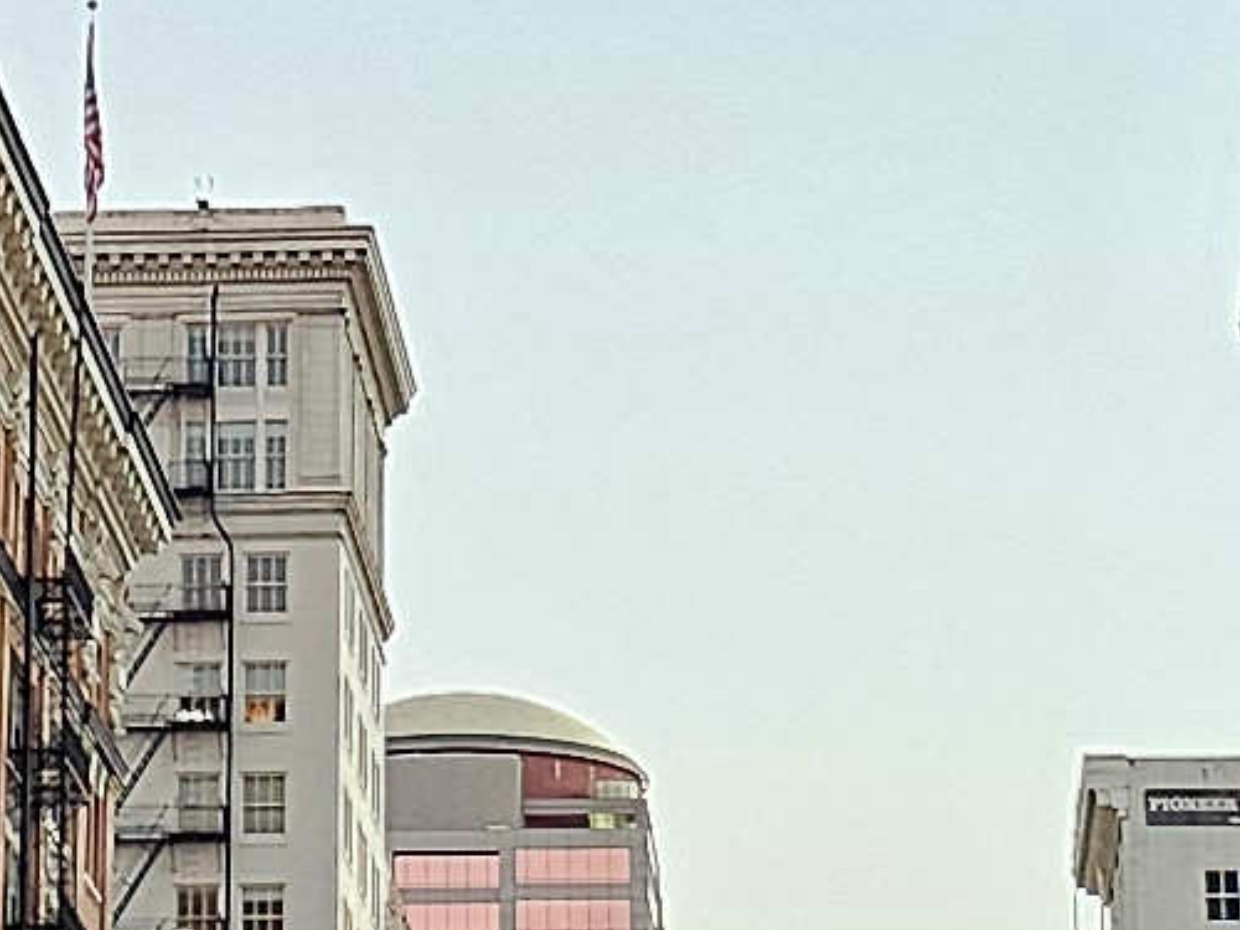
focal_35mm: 184
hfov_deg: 10.7
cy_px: -114
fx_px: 6591
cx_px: 273
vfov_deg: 8.0
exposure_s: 1/170
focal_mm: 6.3
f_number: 1.7
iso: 250
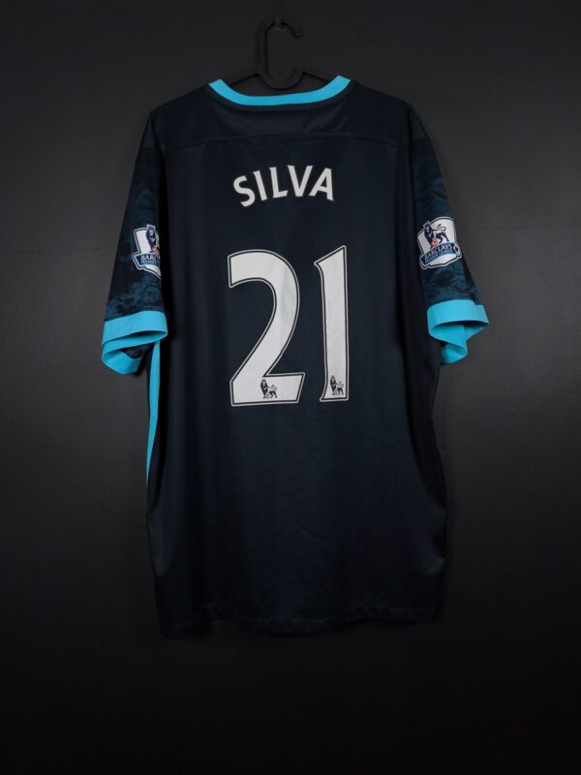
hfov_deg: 58.9
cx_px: 290
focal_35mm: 23
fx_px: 515
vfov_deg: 73.9
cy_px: 388
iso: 400
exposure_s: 1/160
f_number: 1.6
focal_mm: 6.57
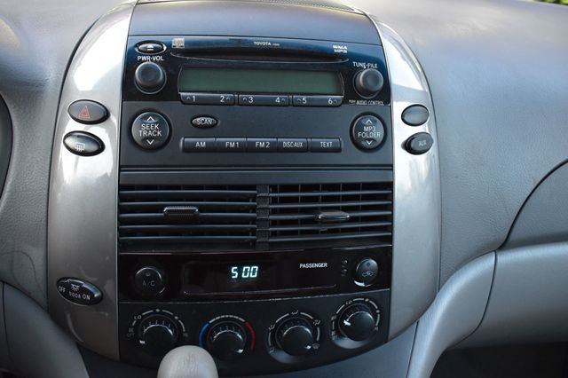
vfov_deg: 39.9
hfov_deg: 57.2
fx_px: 520
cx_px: 284
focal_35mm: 33
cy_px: 189
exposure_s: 1/15
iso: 1600
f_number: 5
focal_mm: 22
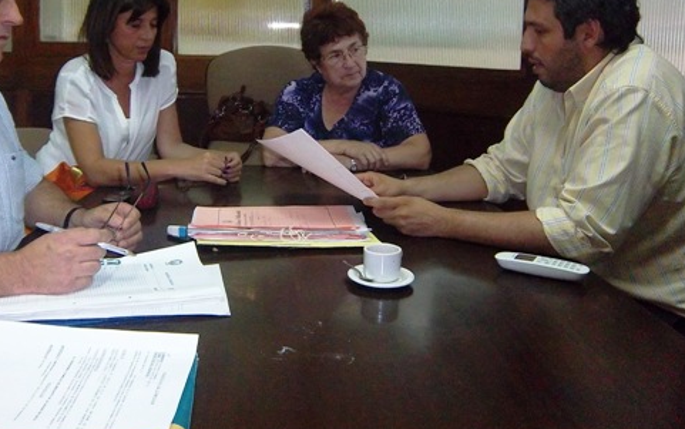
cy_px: 127
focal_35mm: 37
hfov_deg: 52.5
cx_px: 282
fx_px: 691
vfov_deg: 34.0
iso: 320
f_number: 3.5
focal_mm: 5.05
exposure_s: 1/30
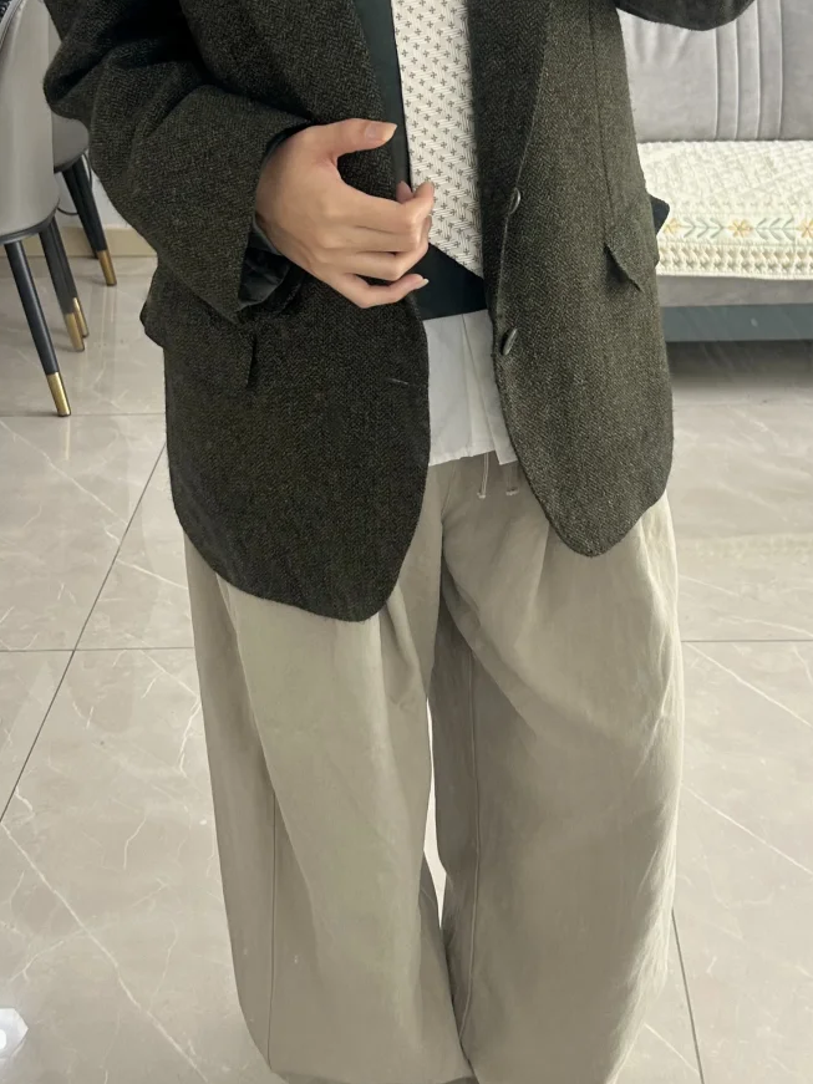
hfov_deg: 33.5
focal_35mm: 43
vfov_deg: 43.5
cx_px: 461
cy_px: 397
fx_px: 1347
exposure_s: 1/100
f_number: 1.5
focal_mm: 5.7
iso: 125
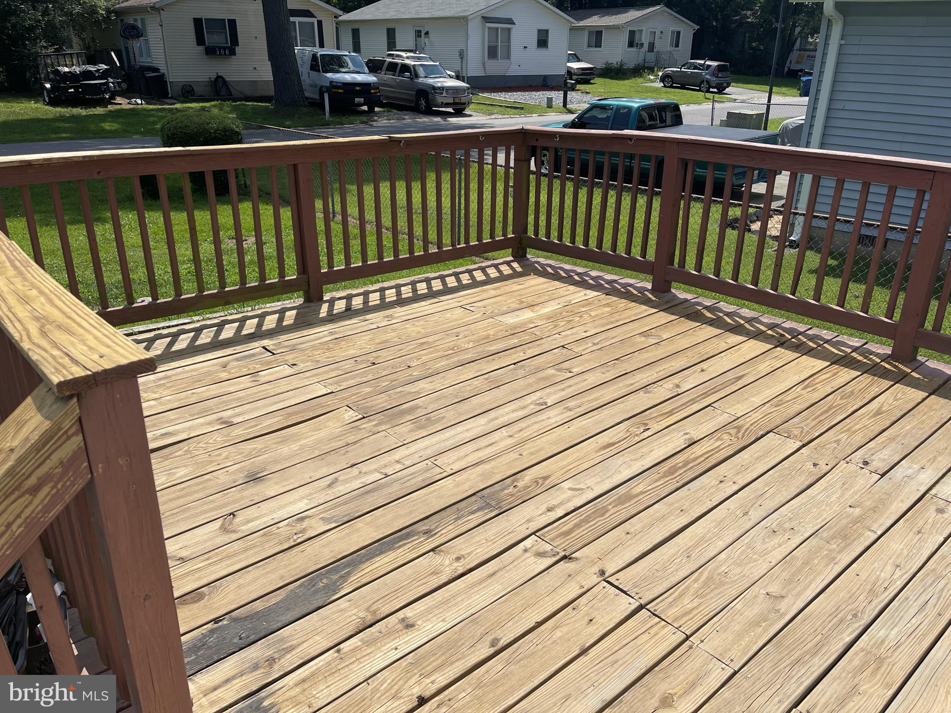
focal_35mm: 26
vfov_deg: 53.1
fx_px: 714
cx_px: 476
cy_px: 356
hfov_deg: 67.3
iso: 32
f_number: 1.6
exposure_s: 1/3922
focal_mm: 5.1
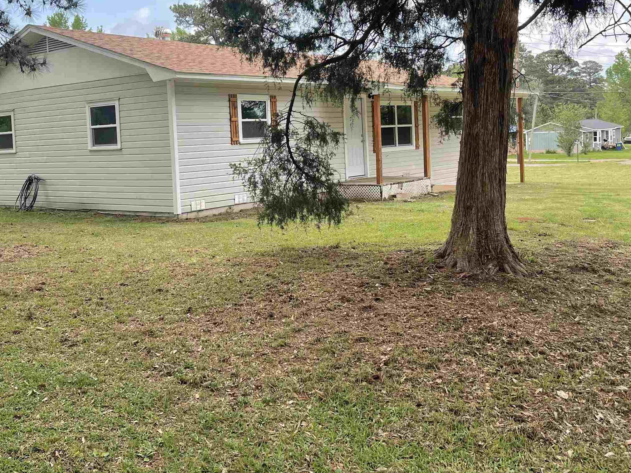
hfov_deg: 48.5
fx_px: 693
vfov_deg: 37.6
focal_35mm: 38
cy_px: 188
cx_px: 239
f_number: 1.6
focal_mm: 5.1
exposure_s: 1/745
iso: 32
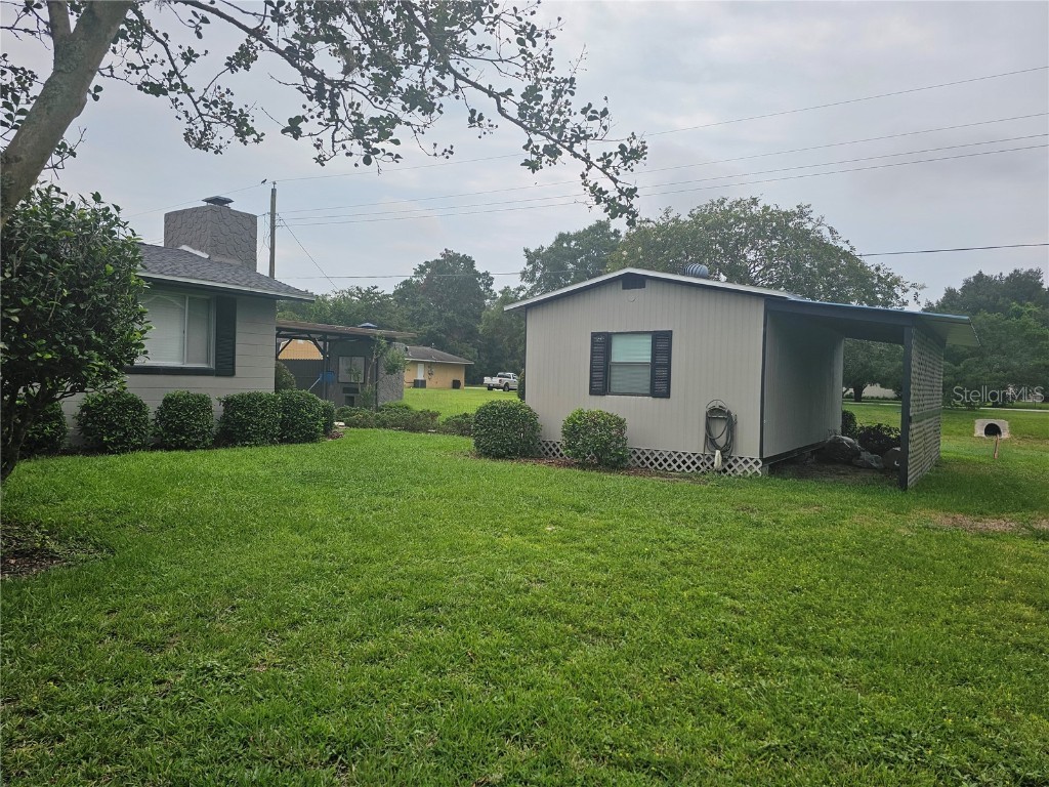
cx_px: 524
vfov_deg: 58.9
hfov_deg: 73.9
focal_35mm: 23
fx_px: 697
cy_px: 394
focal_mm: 6.3
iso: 20
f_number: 1.7
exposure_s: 1/1238
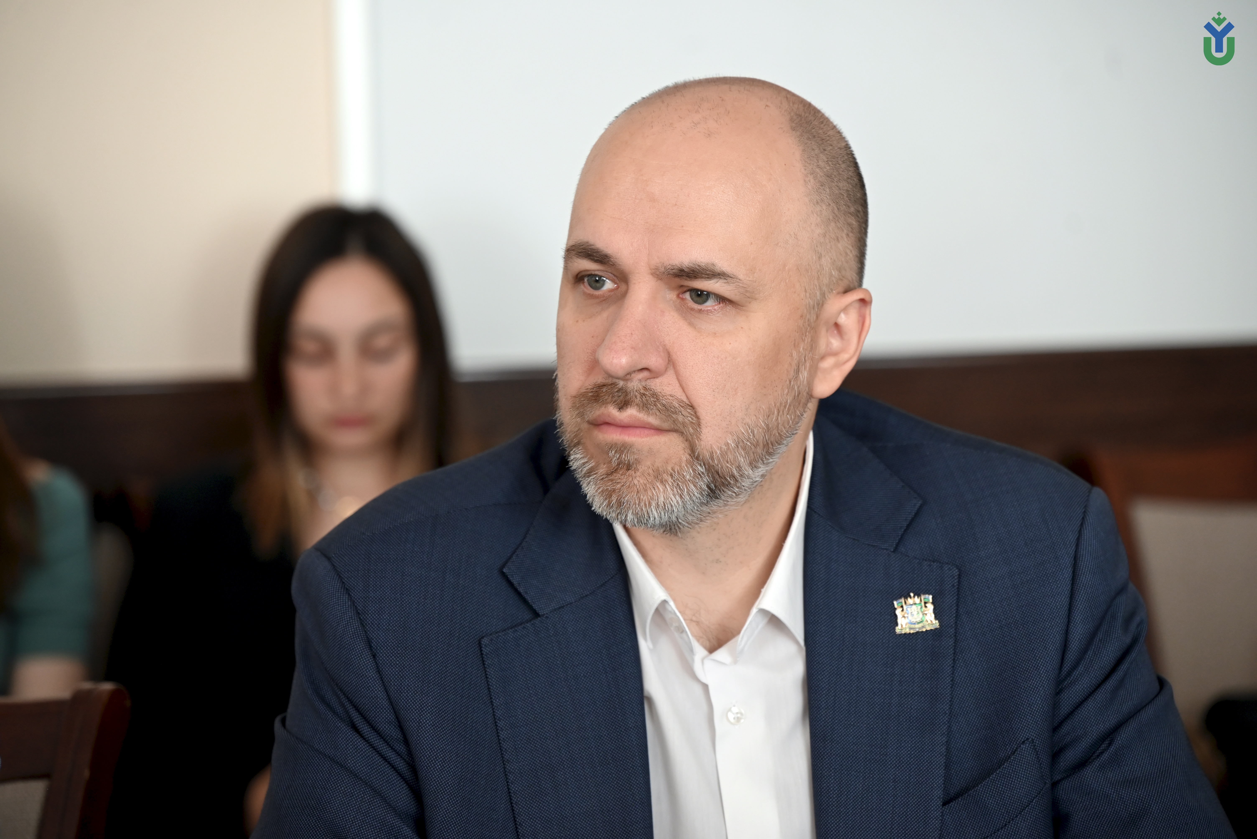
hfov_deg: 13.7
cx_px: 628
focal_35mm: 150
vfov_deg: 9.2
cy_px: 420
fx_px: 5239
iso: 1600
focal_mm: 150
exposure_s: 1/250
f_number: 4
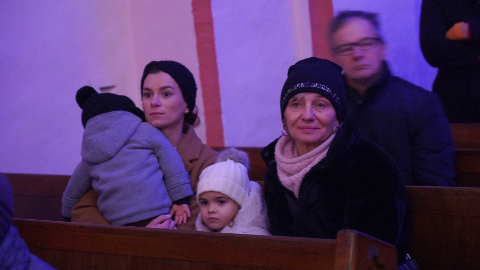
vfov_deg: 11.5
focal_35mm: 105
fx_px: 1337
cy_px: 123
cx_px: 240
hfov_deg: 20.4
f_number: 4
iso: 12800
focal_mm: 100
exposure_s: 1/13
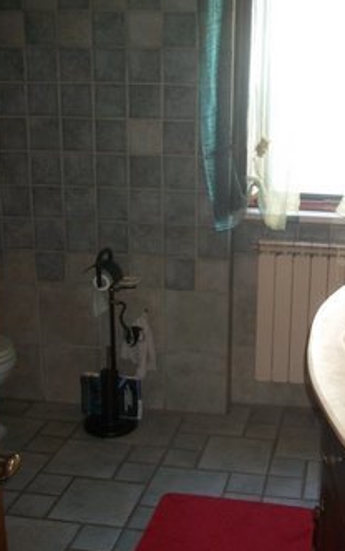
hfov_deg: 27.2
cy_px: 279
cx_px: 302
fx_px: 691
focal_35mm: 46
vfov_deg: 43.5
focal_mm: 5.7
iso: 160
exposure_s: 1/30
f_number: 2.9
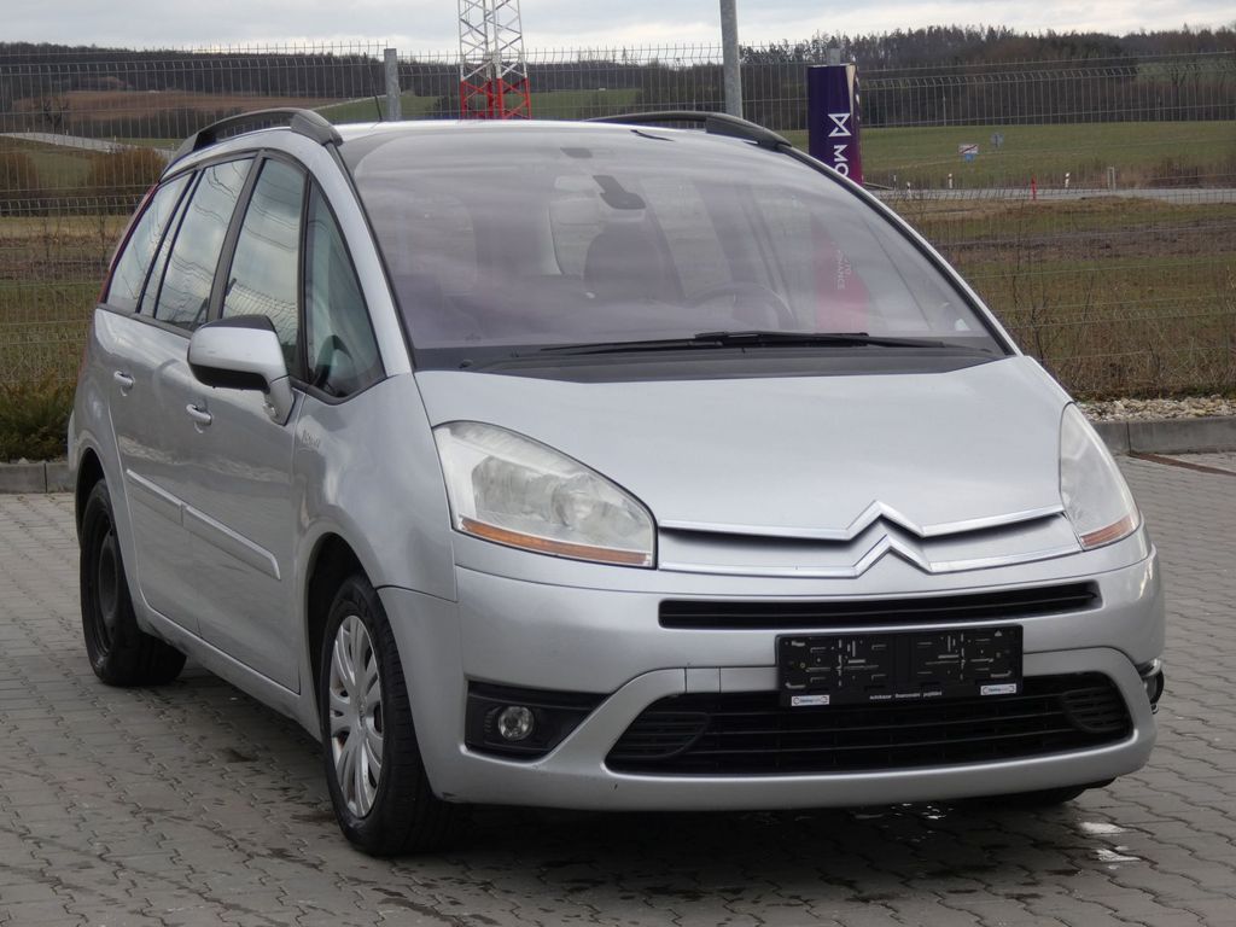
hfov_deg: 21.8
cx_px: 618
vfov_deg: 16.4
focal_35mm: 90
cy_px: 464
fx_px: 3214
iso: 80
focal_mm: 16
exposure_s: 1/100
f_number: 4.7
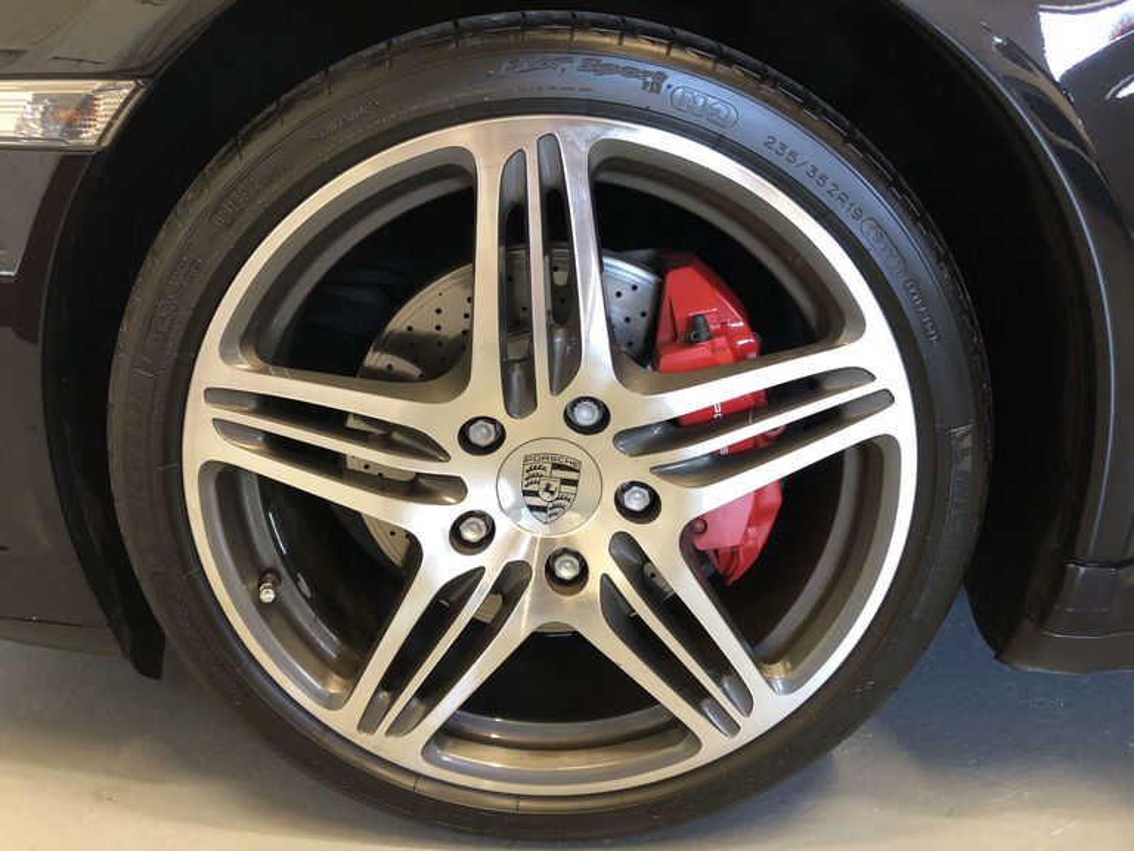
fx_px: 917
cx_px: 567
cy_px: 426
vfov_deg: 49.7
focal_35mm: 28
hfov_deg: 63.4
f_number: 1.8
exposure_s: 1/11
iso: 100
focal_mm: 3.99
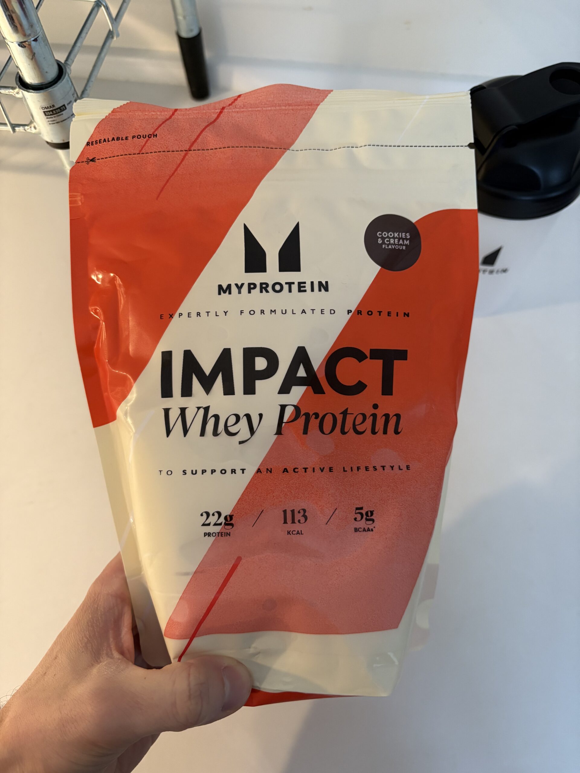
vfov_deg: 67.3
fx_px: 581
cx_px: 290
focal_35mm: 26
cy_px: 386
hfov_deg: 53.1
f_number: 1.6
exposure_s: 1/50
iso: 320
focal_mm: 5.96
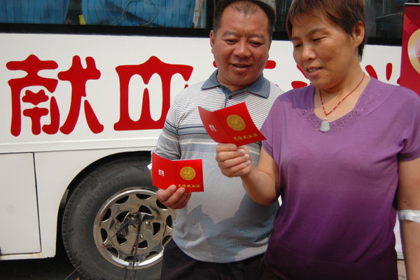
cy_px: 140
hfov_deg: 59.5
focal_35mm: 32
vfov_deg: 41.6
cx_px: 210
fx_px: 367
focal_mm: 21
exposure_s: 1/2000
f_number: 3.8
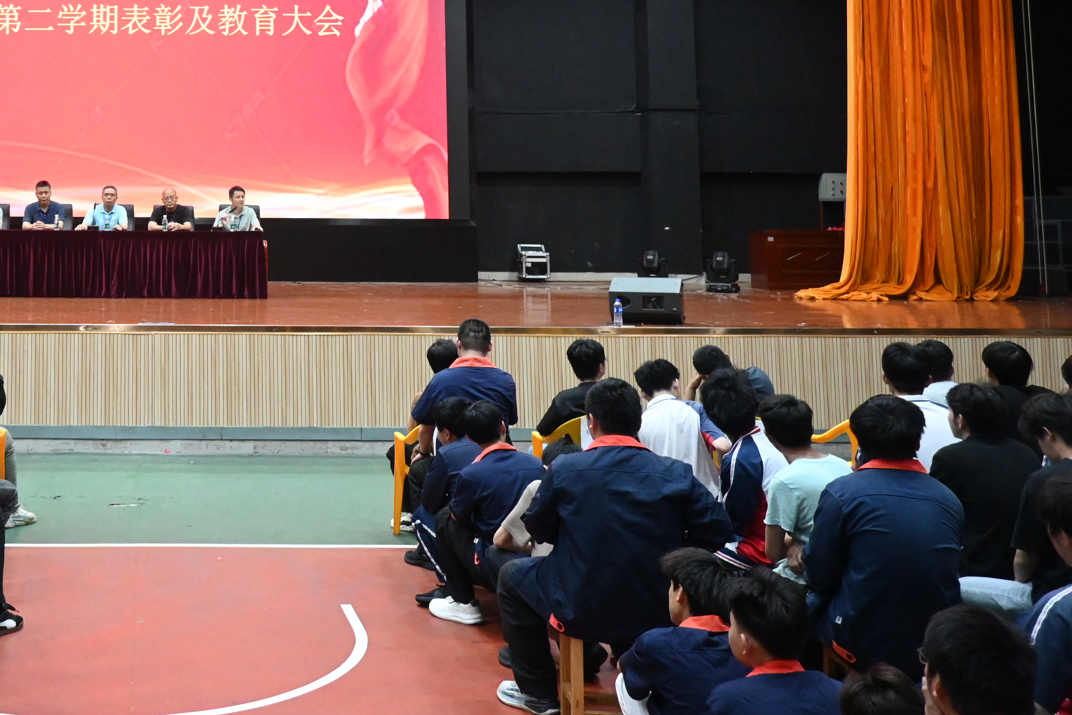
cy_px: 79
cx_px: 135
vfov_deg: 28.8
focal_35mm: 45
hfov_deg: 40.7
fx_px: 1340
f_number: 3.5
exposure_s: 1/160
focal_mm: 16
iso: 3200
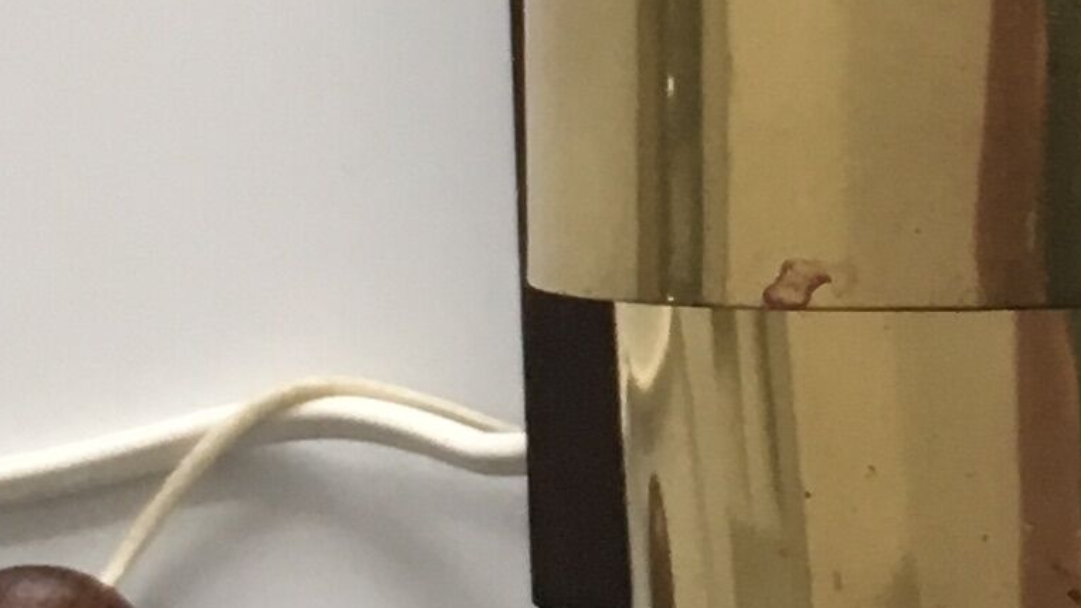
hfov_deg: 12.2
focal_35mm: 167
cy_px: -255
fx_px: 4786
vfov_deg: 7.2
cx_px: 1723
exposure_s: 1/33
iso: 100
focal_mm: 4.15
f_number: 2.2
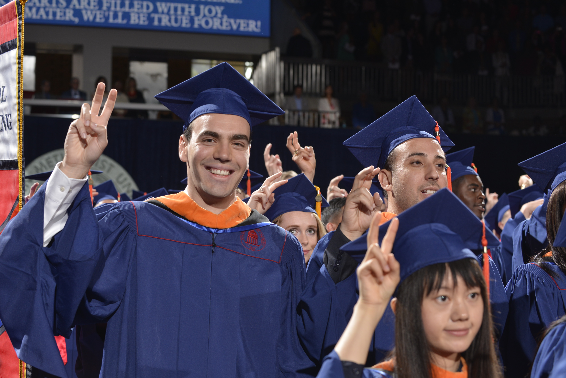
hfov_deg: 26.3
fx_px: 1211
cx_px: 256
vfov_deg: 17.7
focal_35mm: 77
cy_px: 202
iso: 400
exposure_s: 1/200
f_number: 6.3
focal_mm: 70
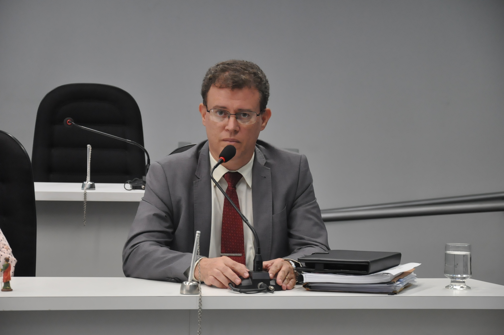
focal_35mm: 128
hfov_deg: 16.1
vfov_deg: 10.7
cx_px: 252
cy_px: 168
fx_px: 1783
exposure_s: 1/160
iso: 2000
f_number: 5.6
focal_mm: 85
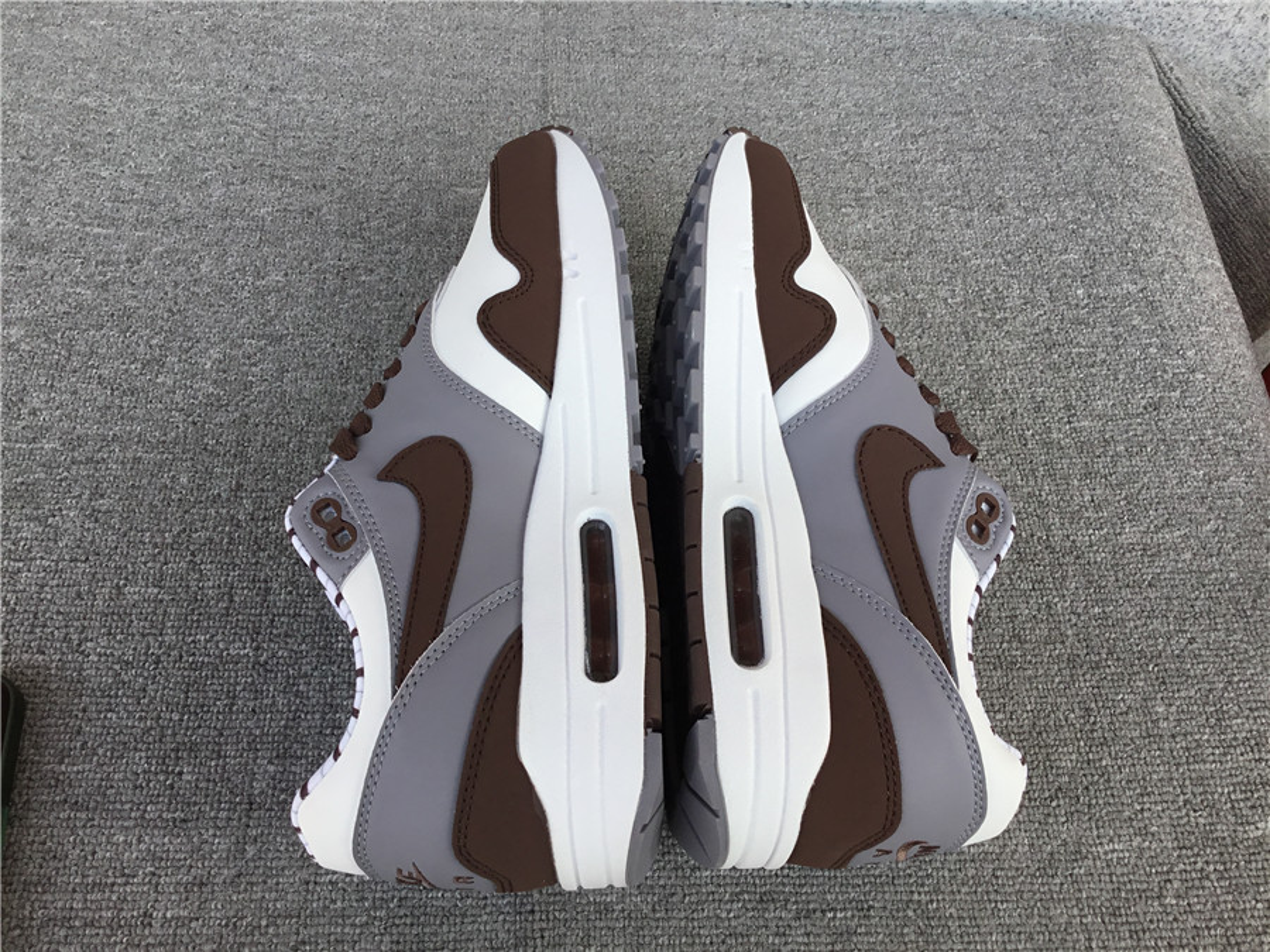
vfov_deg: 45.4
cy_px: 476
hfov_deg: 58.4
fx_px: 1137
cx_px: 635
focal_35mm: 31
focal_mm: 3.3
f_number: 2.4
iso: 25
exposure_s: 1/317
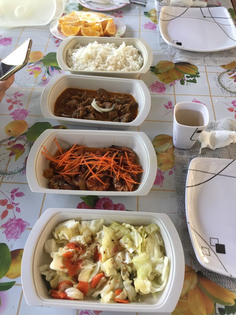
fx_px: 264
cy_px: 158
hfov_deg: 48.2
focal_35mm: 29
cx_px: 118
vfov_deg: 61.7
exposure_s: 1/33
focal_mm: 4.15
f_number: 2.2
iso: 80
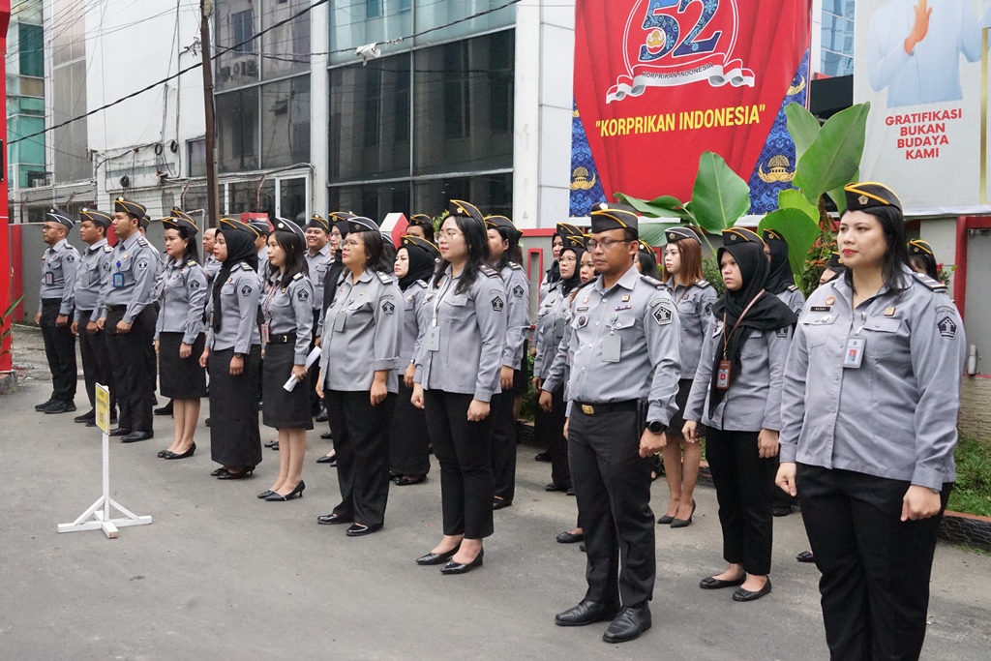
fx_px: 1019
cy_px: 330
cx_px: 496
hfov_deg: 51.9
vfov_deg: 36.0
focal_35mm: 37
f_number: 8
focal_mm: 37
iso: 12800
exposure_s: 1/1000
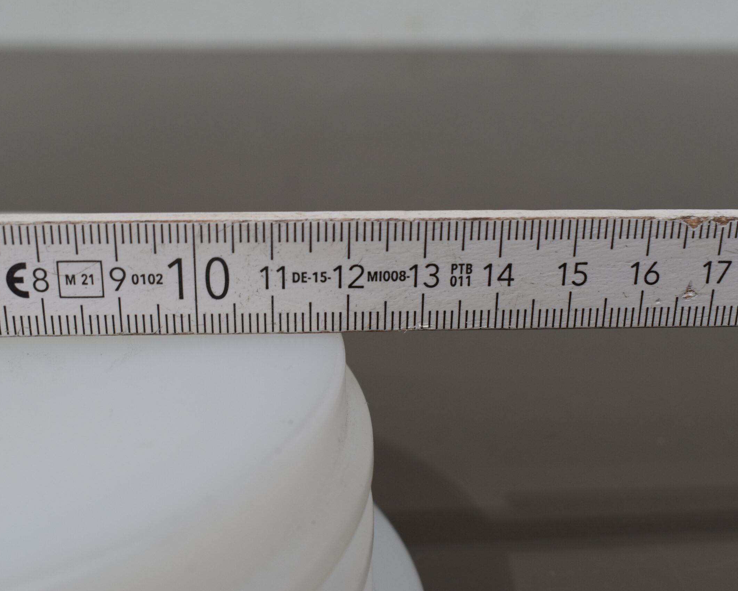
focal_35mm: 53
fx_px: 1148
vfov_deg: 28.8
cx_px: 362
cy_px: 296
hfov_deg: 35.6
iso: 360
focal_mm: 31
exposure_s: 1/60
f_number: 8
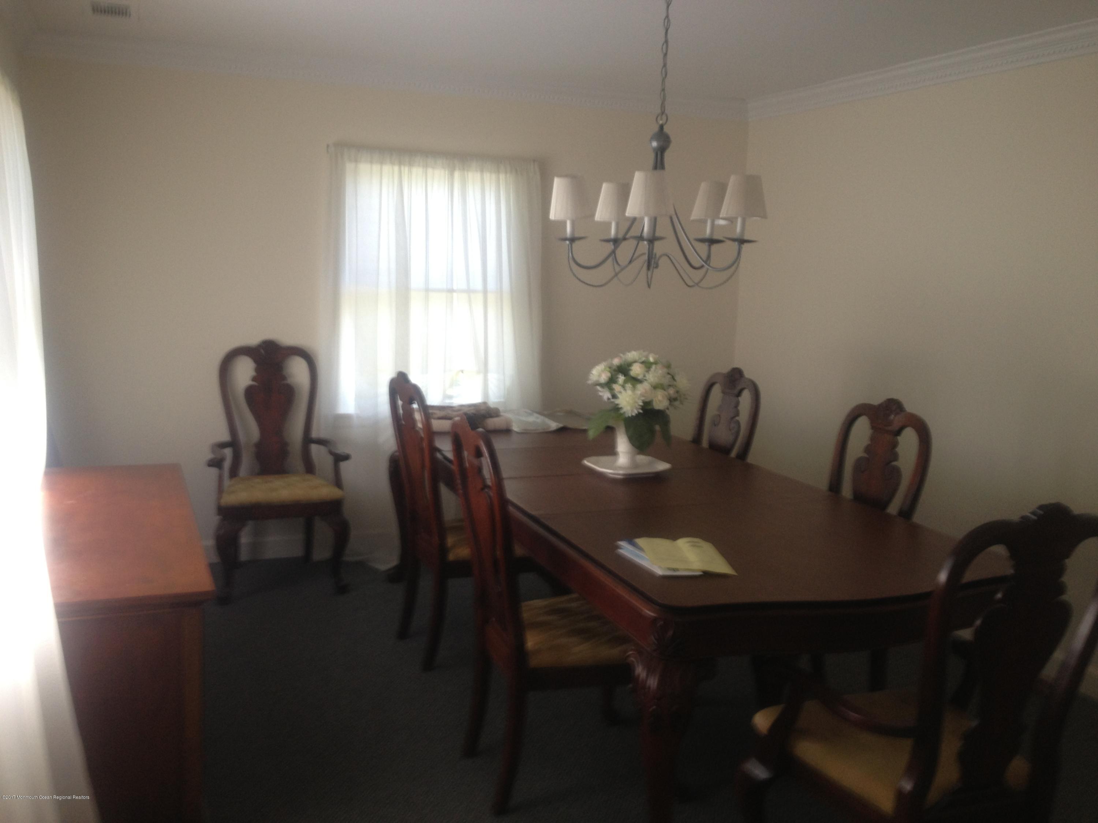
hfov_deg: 52.6
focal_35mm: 35
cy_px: 412
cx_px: 549
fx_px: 1110
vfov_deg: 40.7
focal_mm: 4.28
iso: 64
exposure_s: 1/20
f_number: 2.4
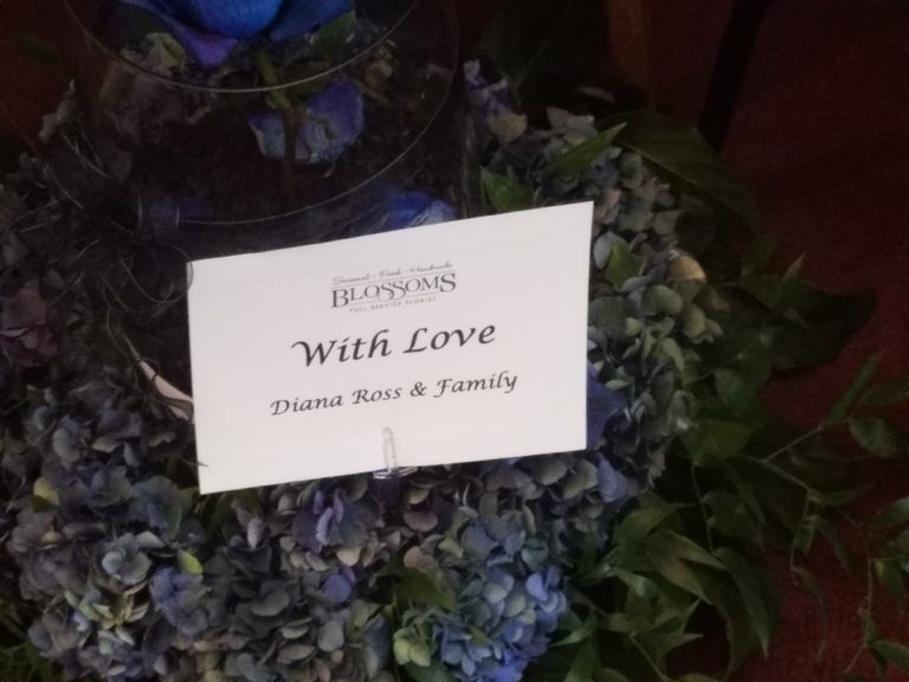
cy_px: 341
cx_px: 454
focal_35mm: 26
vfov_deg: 53.1
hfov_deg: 67.3
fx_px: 683
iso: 320
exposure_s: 1/60
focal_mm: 4.2
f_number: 1.7
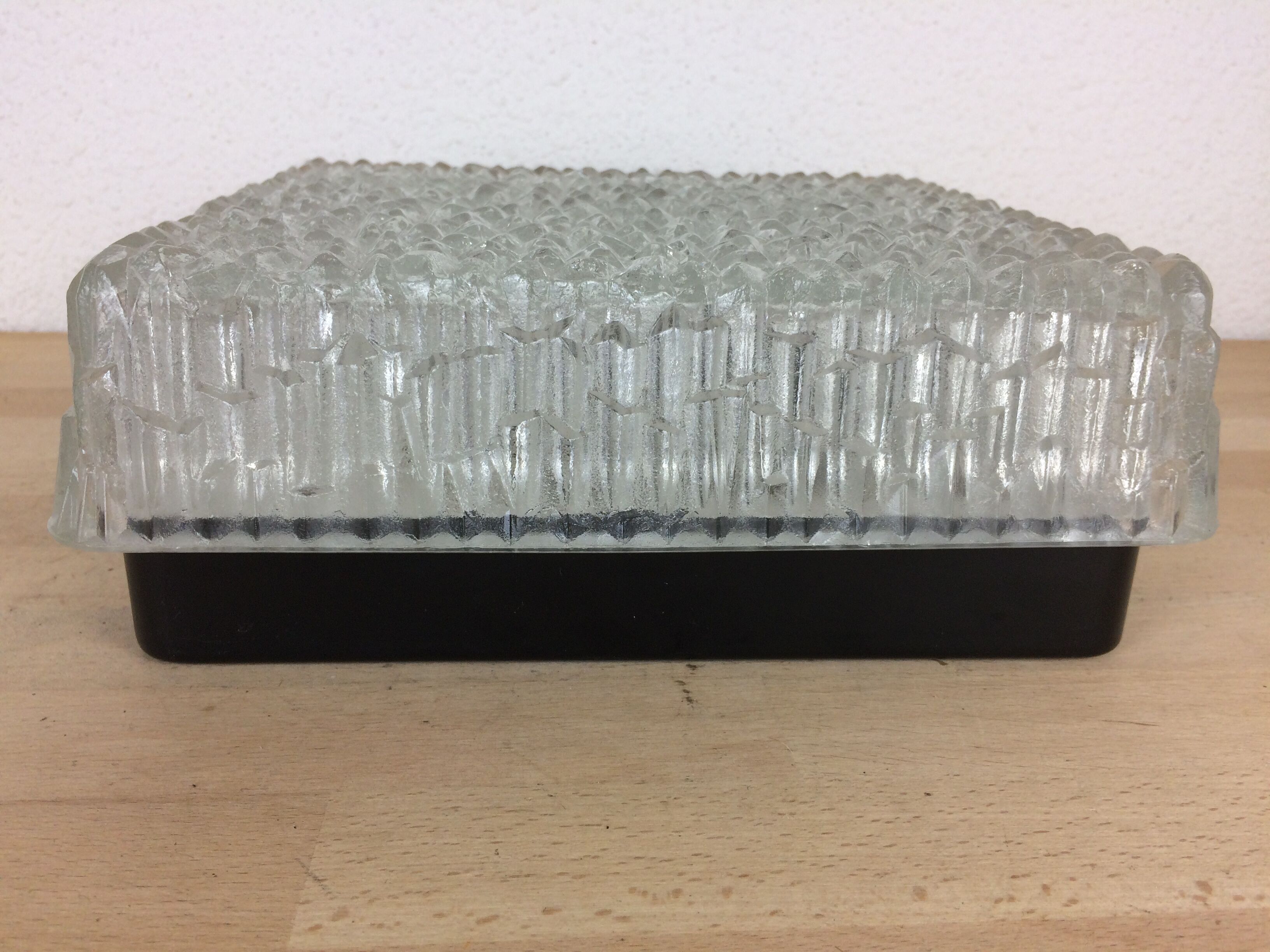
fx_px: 1064
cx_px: 635
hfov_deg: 61.7
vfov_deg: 48.2
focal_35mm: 29
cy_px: 476
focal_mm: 4.15
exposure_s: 1/100
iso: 64
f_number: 2.2
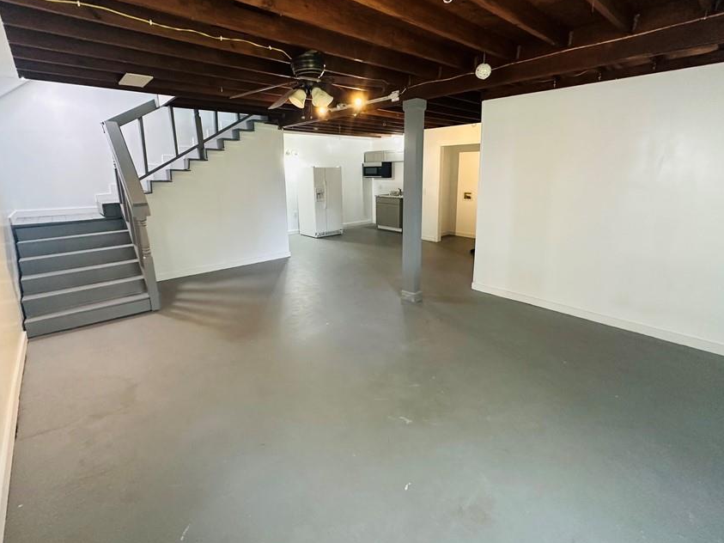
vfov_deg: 74.6
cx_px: 368
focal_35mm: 17
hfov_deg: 91.0
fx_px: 356
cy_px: 250
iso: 320
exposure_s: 1/60
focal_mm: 2.22
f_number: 2.2
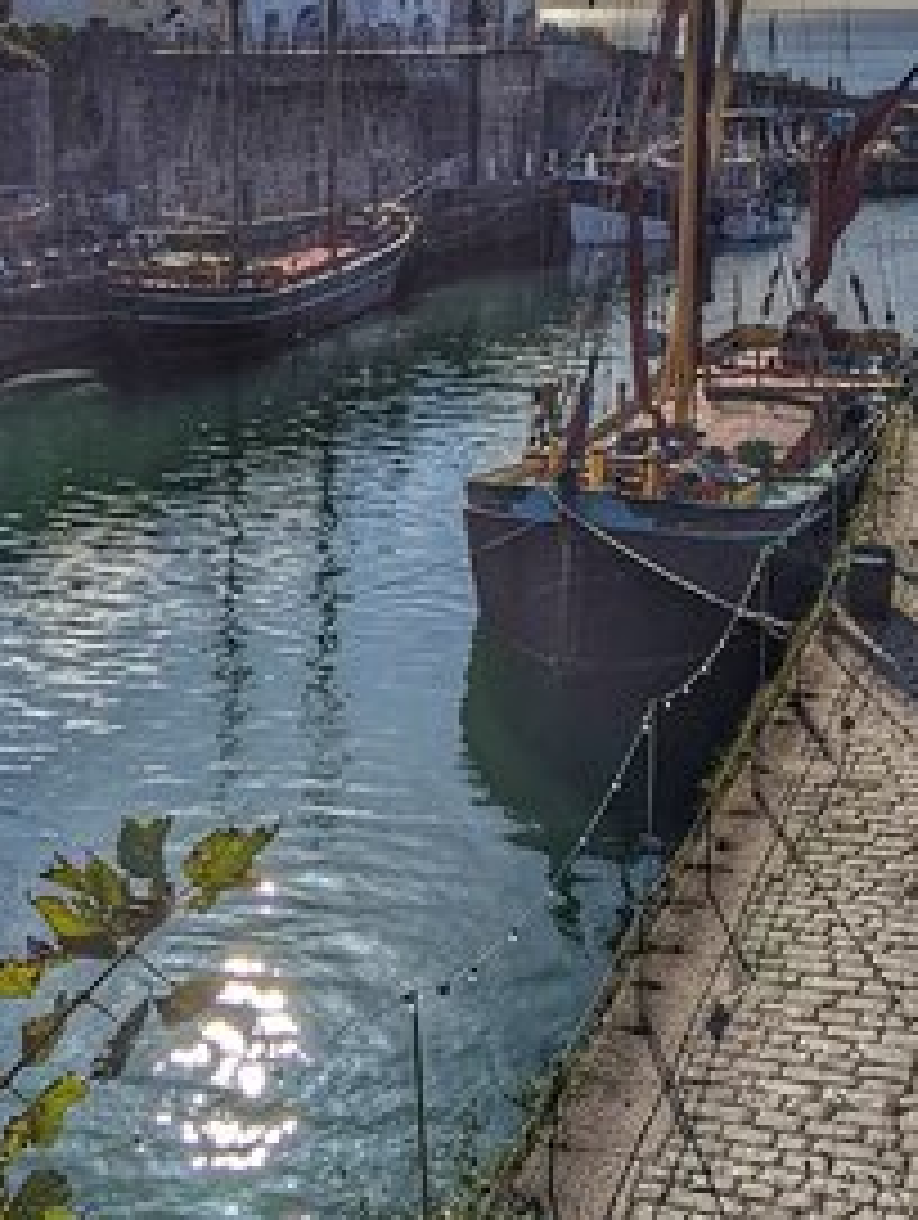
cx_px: 306
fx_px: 2222
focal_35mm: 63
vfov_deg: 30.1
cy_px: 272
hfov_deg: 23.2
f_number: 1.85
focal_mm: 6.81
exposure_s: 1/10309
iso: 45
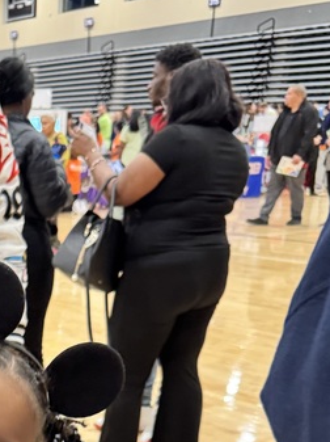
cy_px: 540
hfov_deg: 18.5
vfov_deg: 24.1
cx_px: -120
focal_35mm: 73
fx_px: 930
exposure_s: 1/60
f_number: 1.78
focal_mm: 6.76
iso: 320
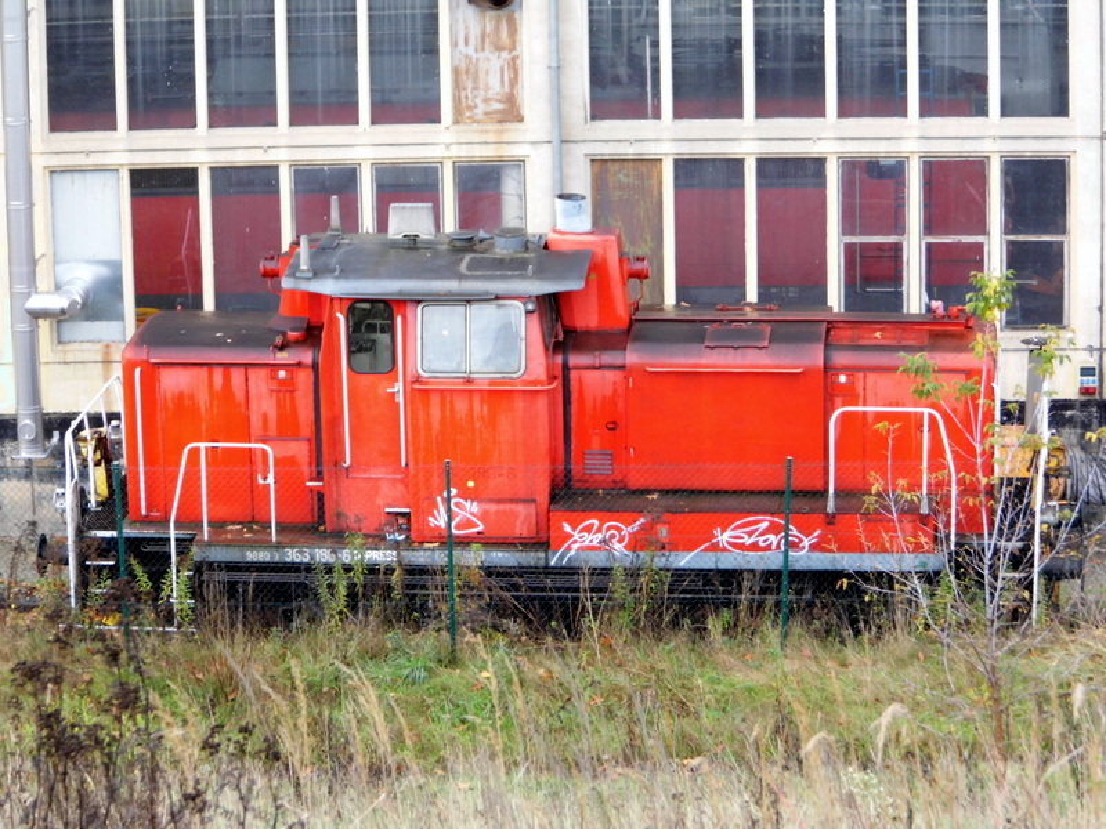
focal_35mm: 132
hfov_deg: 14.9
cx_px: 553
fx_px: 4217
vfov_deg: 11.2
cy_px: 414
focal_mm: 23.6
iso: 200
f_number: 4.7
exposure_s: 1/60
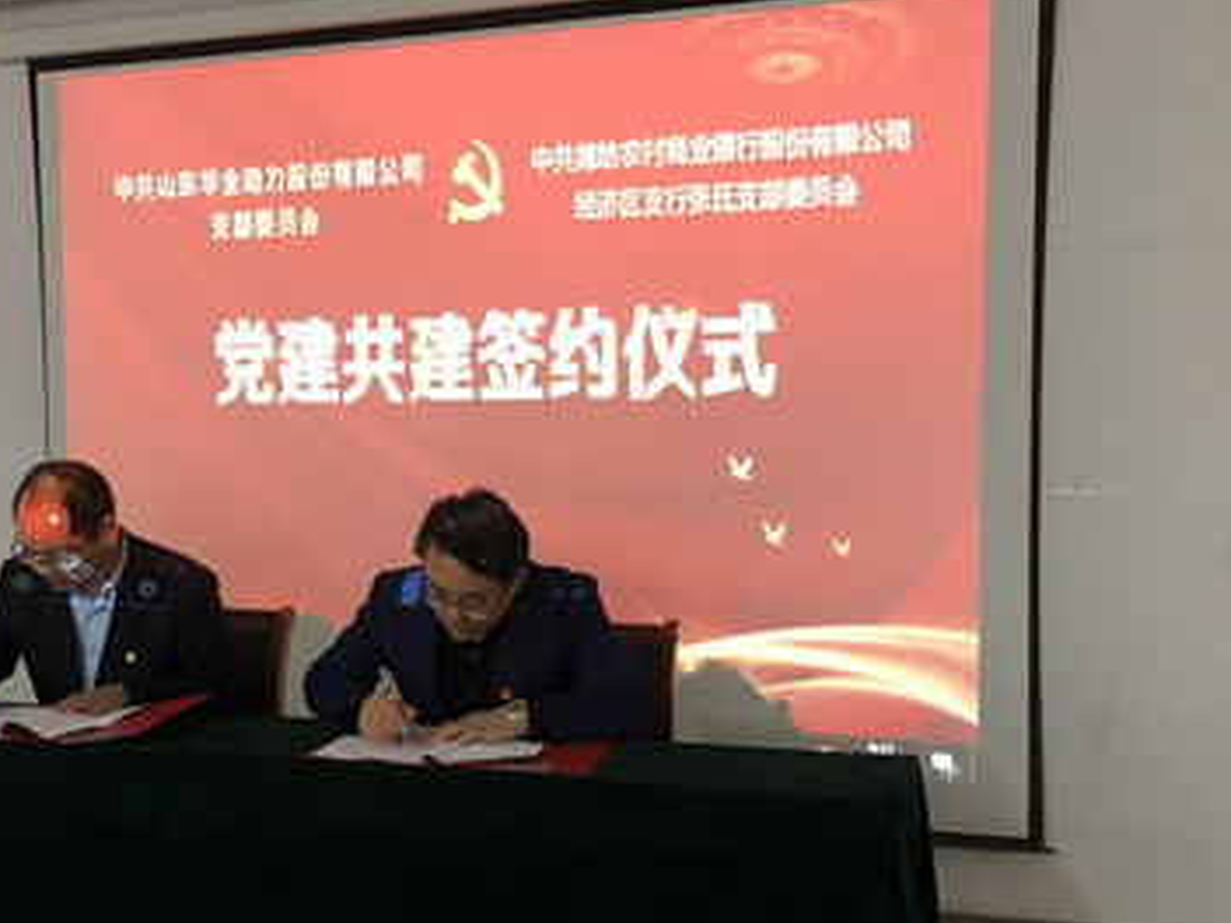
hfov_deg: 43.2
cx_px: 395
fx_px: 1529
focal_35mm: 43
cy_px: 512
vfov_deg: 33.6
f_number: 1.8
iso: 100
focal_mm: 4
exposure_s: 1/12
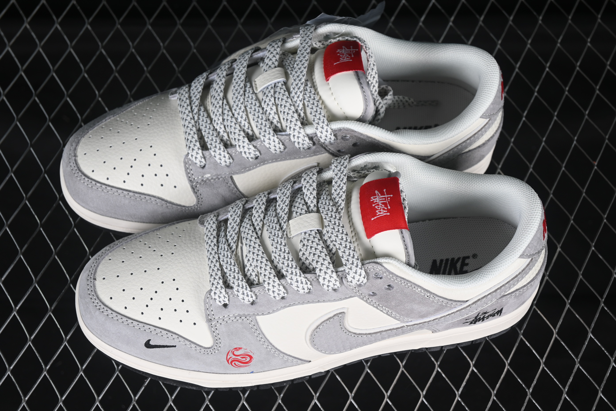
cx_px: 308
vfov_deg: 18.2
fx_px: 1283
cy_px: 206
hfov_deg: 27.0
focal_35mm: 75
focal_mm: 50
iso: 160
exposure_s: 1/80
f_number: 7.1
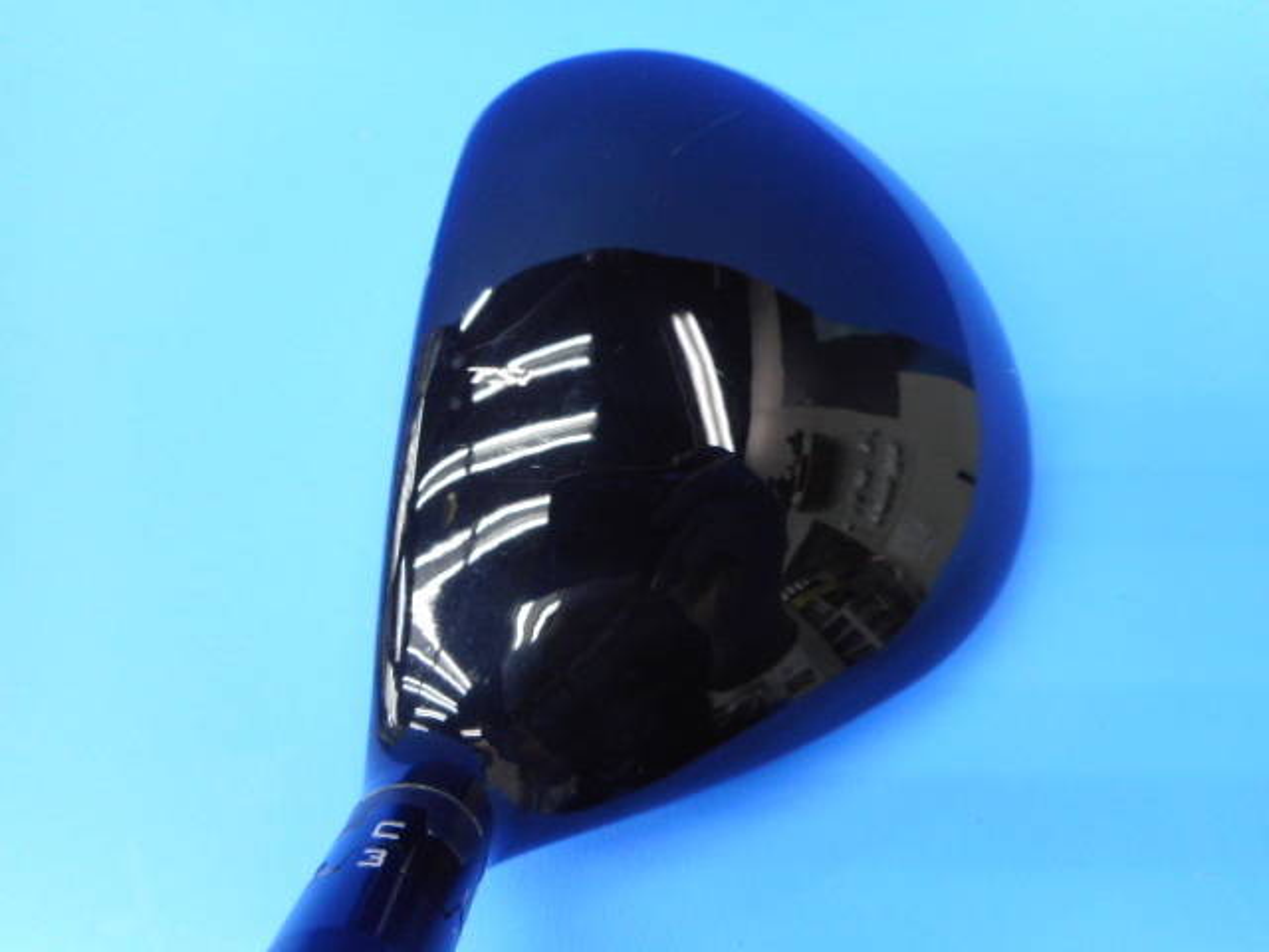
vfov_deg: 54.9
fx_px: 916
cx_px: 634
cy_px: 476
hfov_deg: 69.4
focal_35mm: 25
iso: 220
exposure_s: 1/30
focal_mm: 4.5
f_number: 3.7
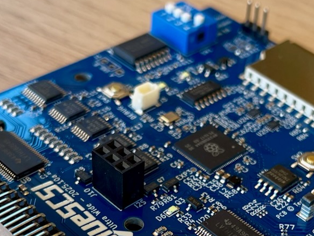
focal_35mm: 55
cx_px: 168
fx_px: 499
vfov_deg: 25.3
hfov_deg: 34.9
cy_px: 235
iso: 50
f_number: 1.6
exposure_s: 1/100
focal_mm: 5.1
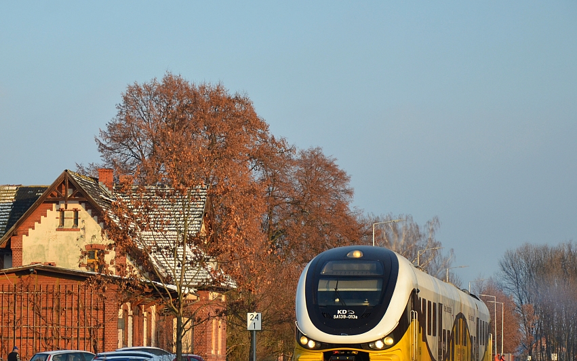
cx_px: 206
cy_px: 255
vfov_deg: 9.2
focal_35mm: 142
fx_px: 2233
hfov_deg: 14.7
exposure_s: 1/1250
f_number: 5.3
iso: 500
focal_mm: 66
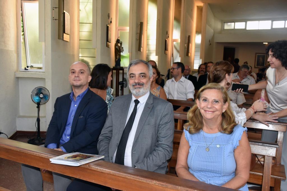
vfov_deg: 38.4
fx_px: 275
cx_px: 144
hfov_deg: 55.1
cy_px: 96
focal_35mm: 34
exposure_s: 1/250
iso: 1600
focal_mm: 23
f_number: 6.3
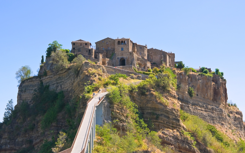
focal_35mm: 69
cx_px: 116
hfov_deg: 29.8
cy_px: 68
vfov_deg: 18.9
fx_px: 461
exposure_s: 1/160
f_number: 9
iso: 200
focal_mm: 38
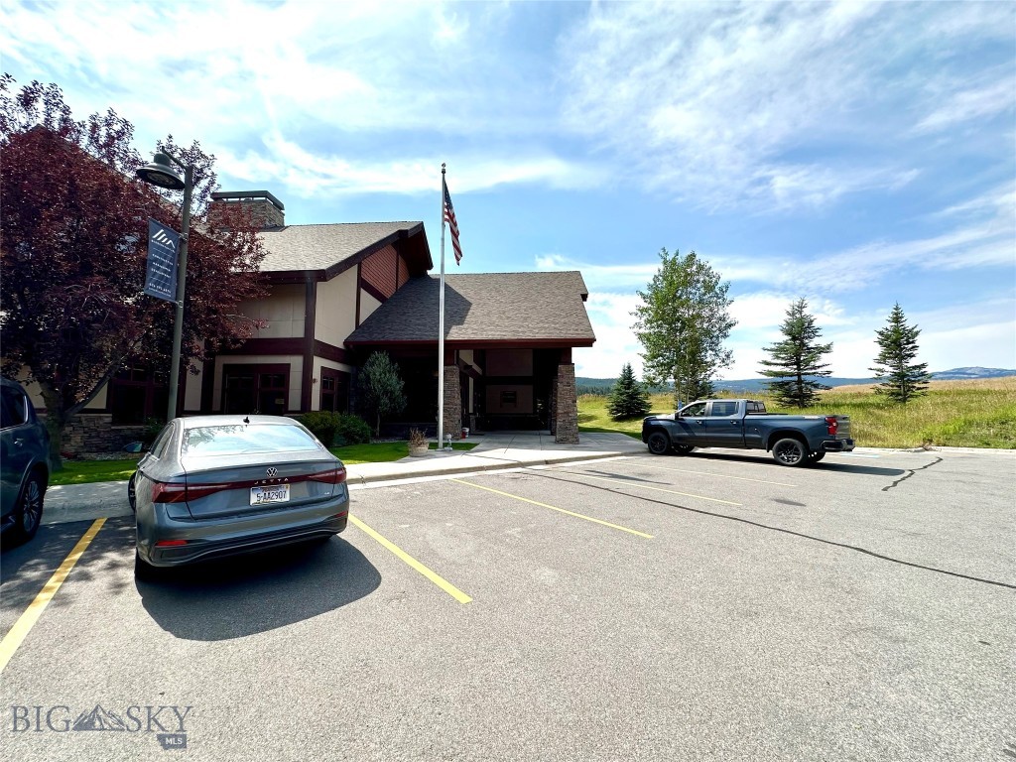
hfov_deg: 102.1
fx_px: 411
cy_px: 381
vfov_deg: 85.7
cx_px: 508
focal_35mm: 14
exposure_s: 1/1916
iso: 50
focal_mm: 2.22
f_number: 2.2
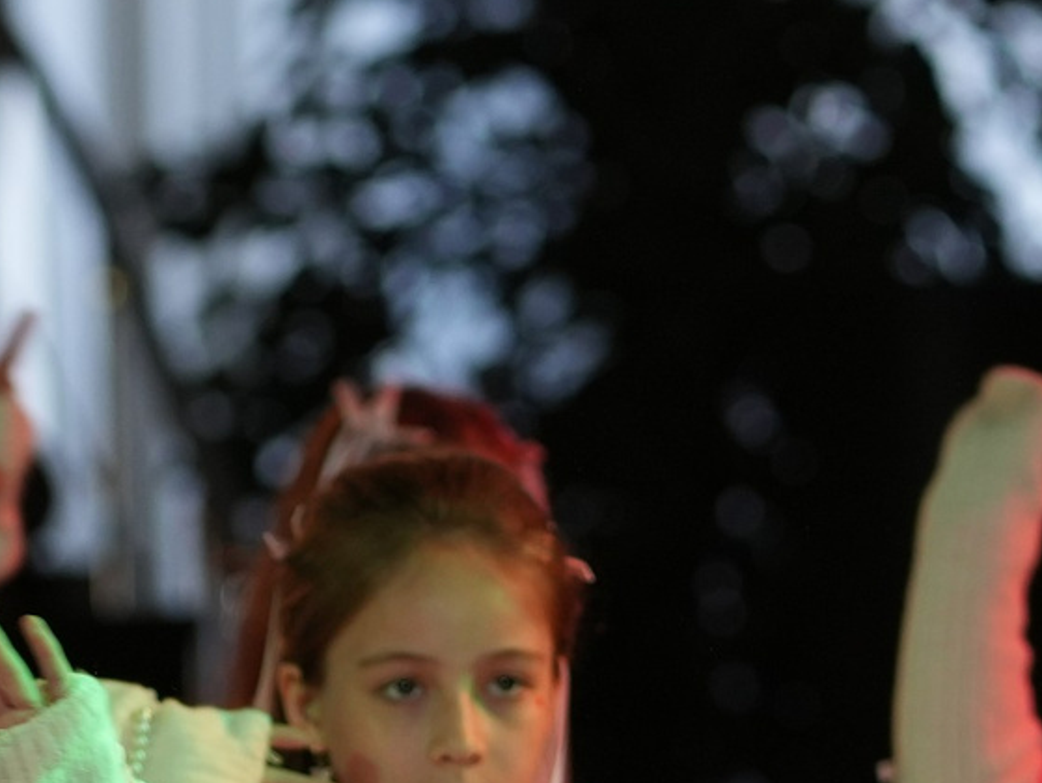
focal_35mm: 374
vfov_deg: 4.0
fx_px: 11265
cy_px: 939
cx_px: -142
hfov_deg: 5.3
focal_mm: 85
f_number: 2.2
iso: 800
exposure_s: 1/400
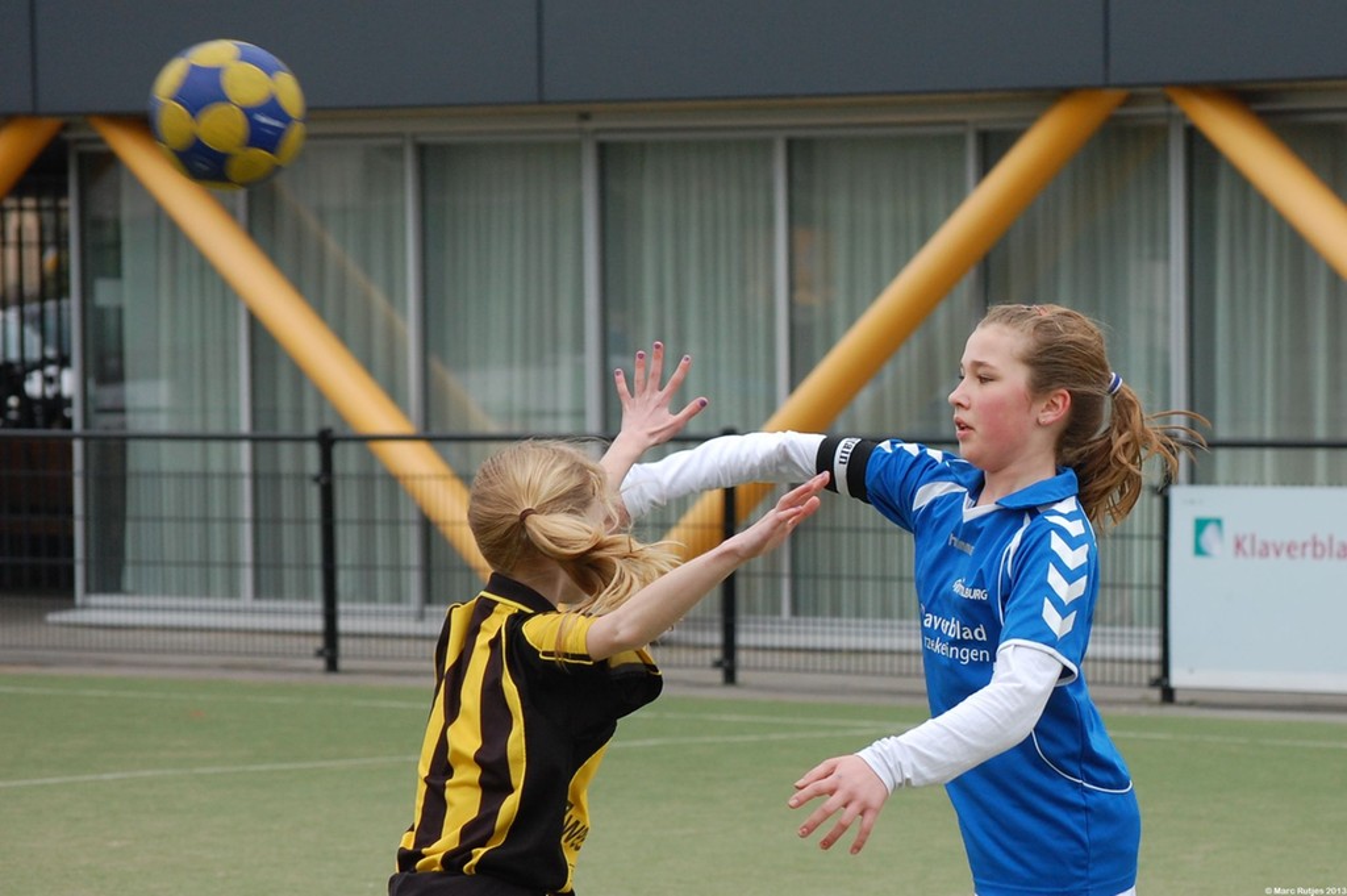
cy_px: 448
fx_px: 5496
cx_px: 674
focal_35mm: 147
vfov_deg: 9.3
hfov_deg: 14.0
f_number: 6.3
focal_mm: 98
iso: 400
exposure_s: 1/640
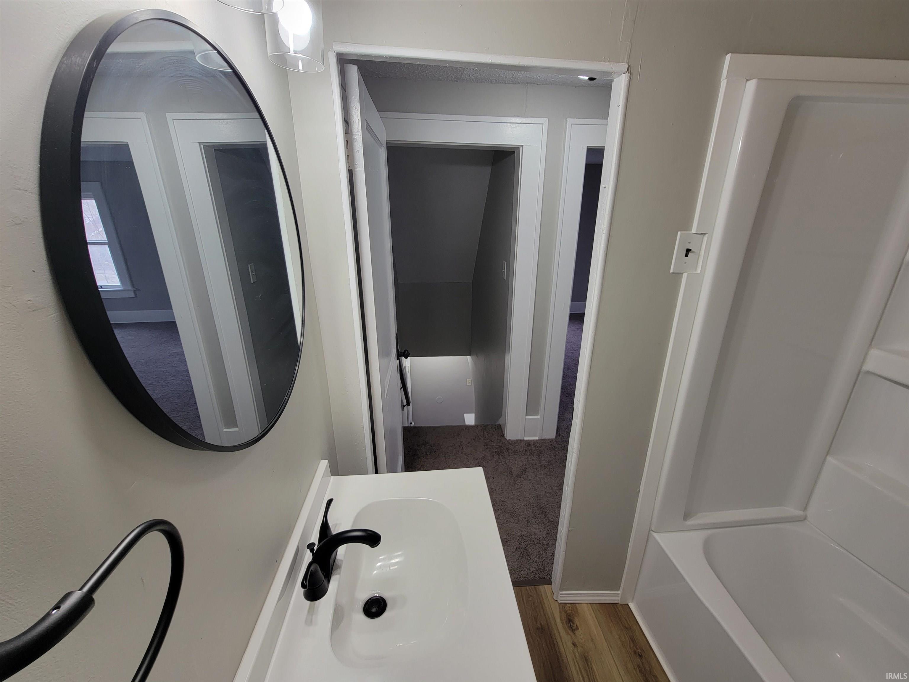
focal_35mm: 13
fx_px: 341
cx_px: 454
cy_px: 341
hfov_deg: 106.2
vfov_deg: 89.9
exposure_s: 1/60
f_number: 2.2
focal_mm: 2.2
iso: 64
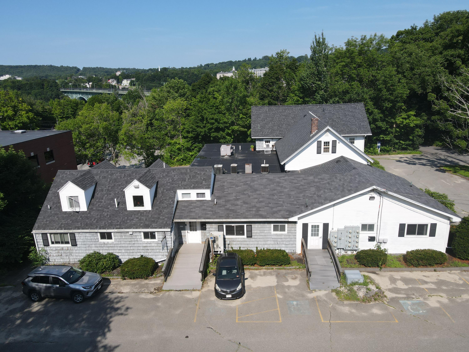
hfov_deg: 71.6
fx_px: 325
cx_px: 234
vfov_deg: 56.8
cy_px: 176
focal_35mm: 24
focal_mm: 4.5
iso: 100
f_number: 2.8
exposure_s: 1/800
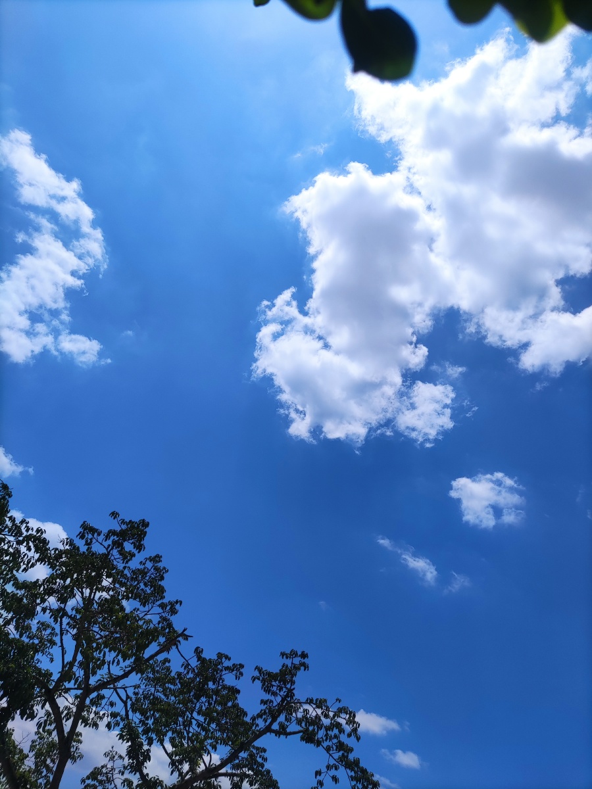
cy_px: 394
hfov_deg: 54.9
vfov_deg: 69.4
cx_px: 296
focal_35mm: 25
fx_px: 570
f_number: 1.79
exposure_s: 1/6253
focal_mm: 4.71
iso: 50
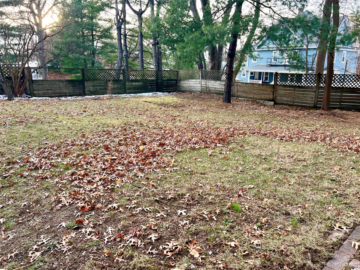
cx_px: 180
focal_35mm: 26
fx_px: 270
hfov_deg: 67.3
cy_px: 135
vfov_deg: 53.1
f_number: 1.5
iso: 40
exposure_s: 1/121
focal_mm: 5.7
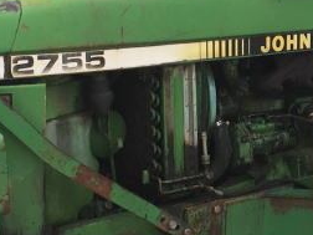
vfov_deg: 12.5
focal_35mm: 118
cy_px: 66
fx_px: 1067
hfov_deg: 16.2
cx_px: 344
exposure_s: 1/615
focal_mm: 4.15
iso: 25
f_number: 2.2
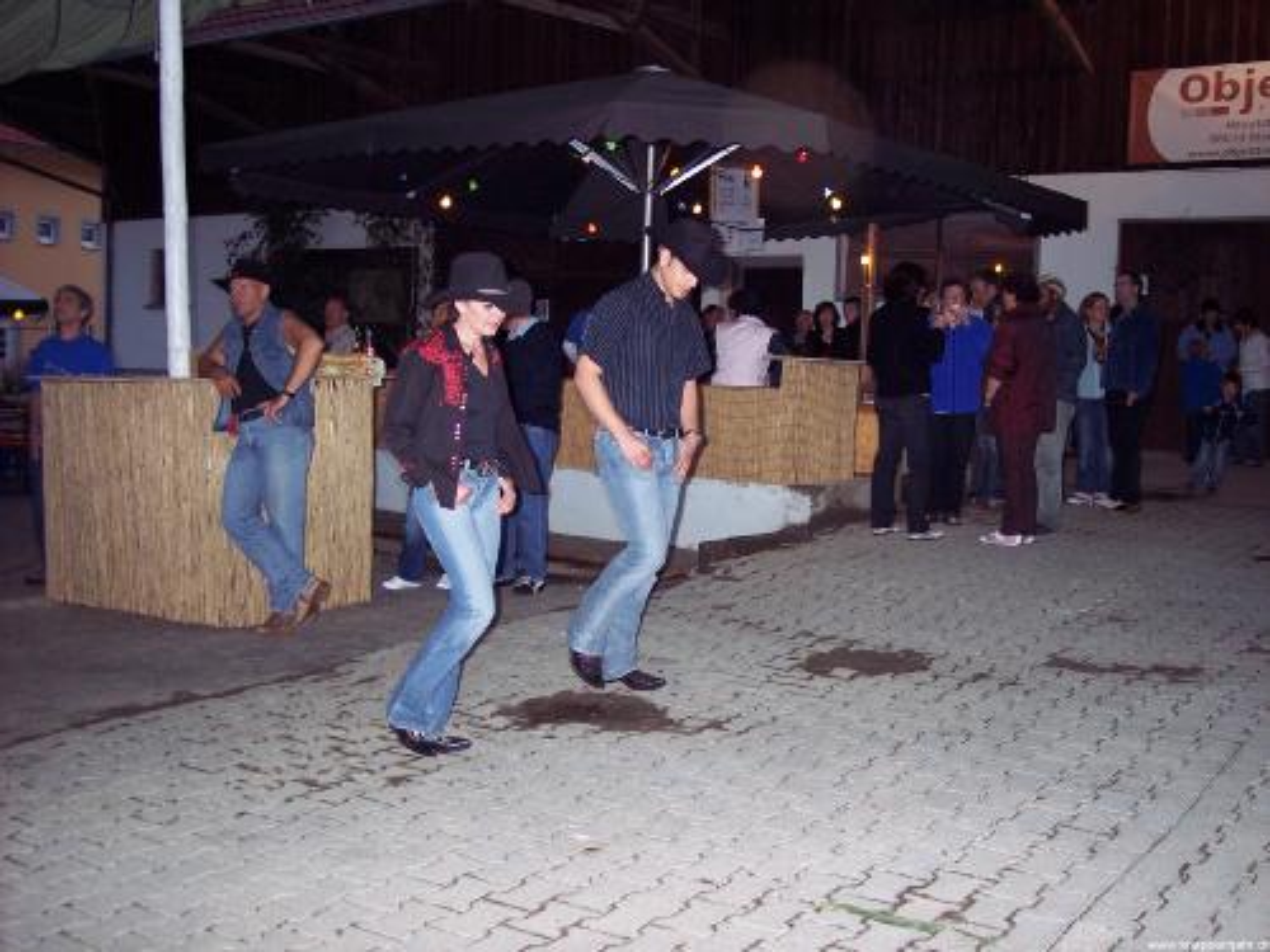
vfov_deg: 36.8
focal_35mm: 39
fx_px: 1431
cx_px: 635
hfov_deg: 47.9
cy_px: 476
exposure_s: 1/60
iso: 140
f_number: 2.8
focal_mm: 8
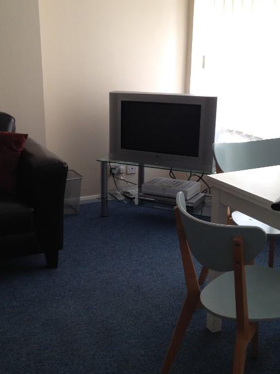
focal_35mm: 52
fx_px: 561
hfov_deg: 27.8
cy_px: 205
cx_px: 87
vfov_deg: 36.8
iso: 50
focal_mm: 4.12
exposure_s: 1/30
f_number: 2.4
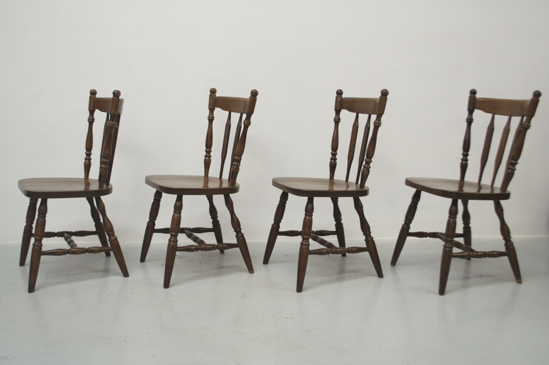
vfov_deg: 36.8
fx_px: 549
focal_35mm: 36
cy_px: 182
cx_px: 274
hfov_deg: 53.2
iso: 400
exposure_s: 1/50
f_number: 4
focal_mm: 24
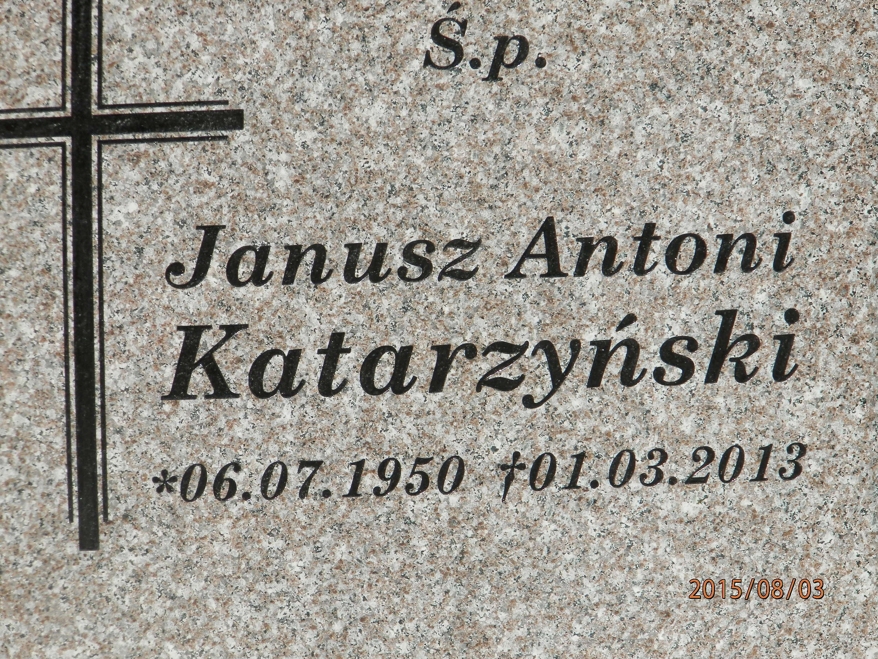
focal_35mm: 180
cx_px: 439
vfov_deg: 8.2
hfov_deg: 11.0
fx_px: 4566
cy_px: 330
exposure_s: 1/400
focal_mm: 32.1
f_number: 5.1
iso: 80
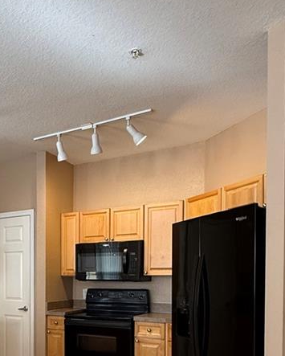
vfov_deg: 46.1
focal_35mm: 37
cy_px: 292
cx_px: 33
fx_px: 390
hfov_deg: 37.7
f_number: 2.2
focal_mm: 2.22
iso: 200
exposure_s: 1/120
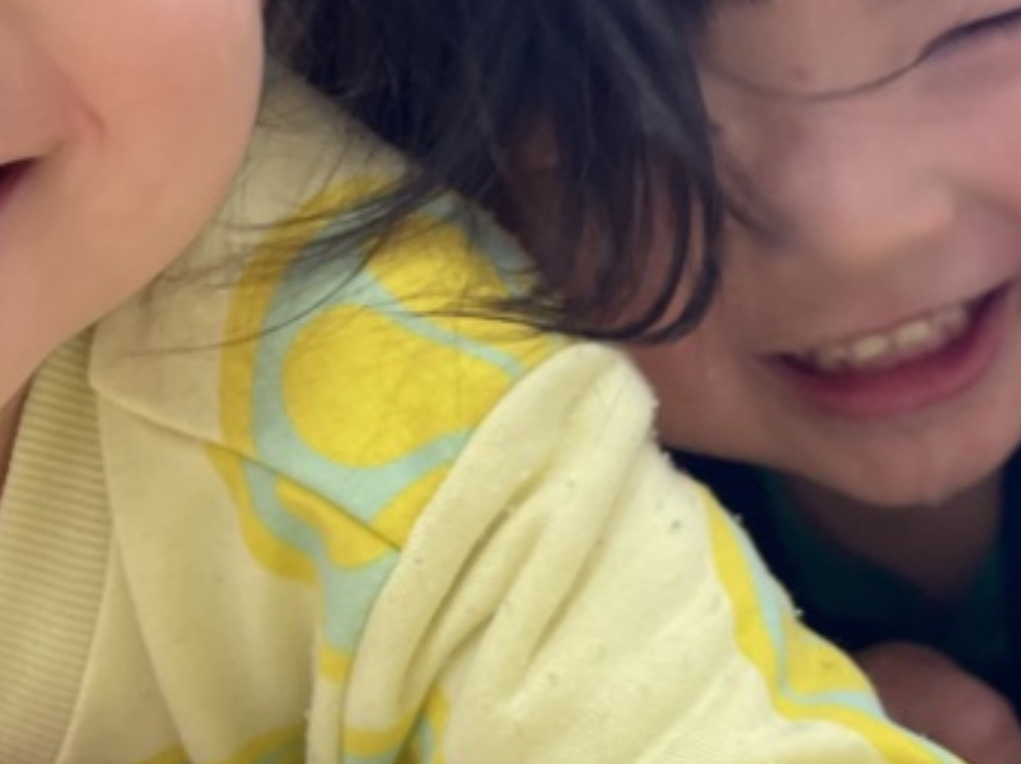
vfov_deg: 19.1
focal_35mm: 77
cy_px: 338
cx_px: 634
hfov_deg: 25.3
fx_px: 2270
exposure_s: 1/60
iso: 80
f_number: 1.6
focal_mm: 4.2
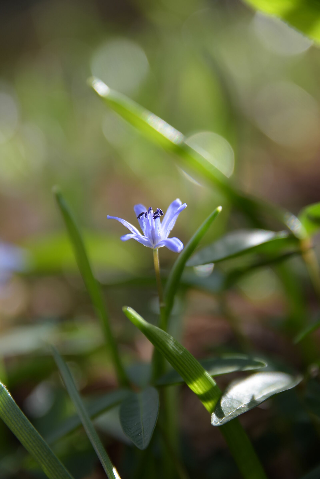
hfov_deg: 13.0
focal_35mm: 105
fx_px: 1400
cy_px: 240
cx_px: 160
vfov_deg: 19.5
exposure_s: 1/80
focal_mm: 70
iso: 100
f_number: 4
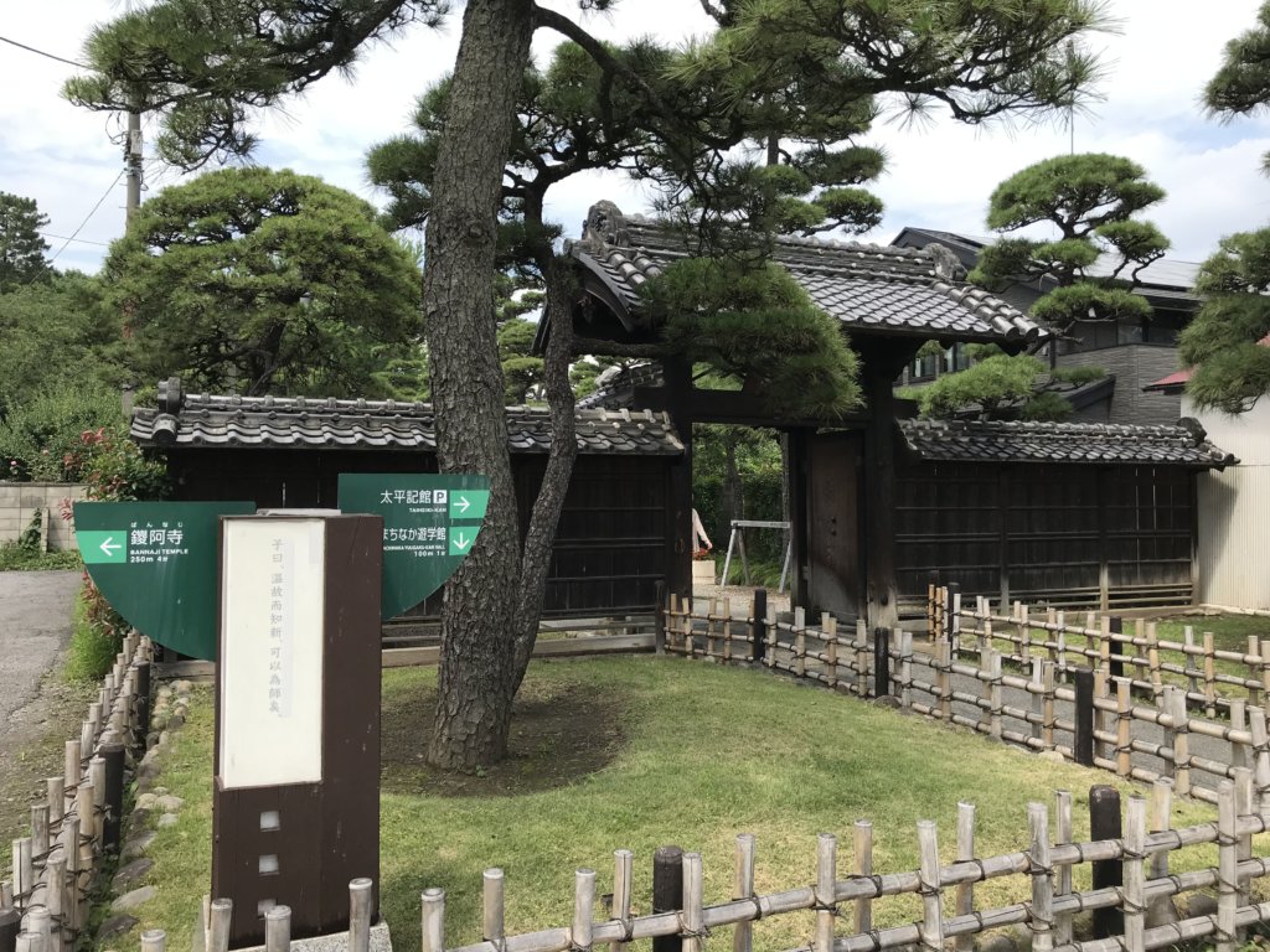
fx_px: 1027
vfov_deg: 49.7
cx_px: 635
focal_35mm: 28
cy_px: 476
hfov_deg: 63.4
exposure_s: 1/1408
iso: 20
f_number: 1.8
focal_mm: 3.99
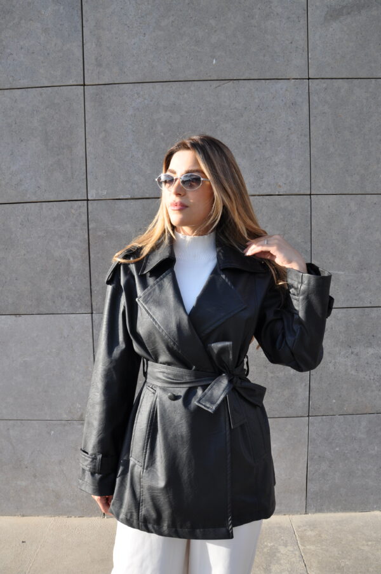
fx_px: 430
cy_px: 287
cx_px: 190
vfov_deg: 67.4
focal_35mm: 27
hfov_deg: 47.8
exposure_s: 1/100
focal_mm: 18
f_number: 10
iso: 200
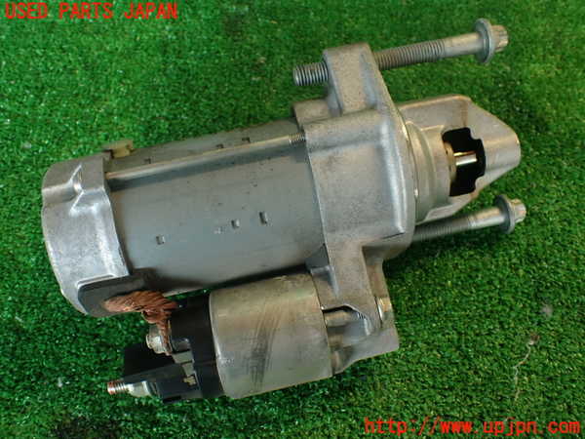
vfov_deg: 44.2
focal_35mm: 32
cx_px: 292
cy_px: 220
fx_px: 541
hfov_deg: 56.8
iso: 200
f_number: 2.4
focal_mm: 5.79
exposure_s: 1/30
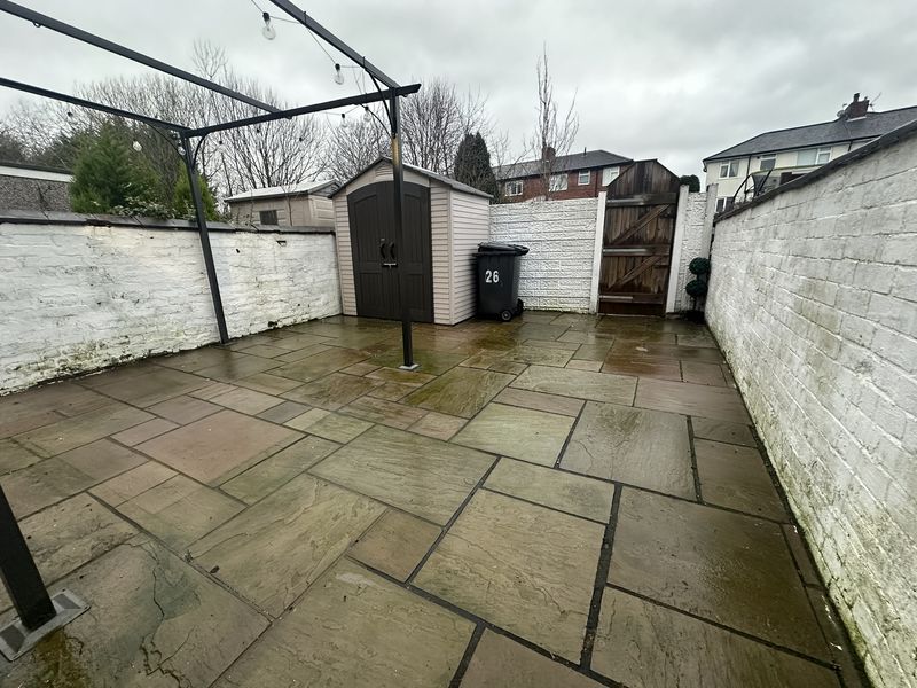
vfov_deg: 85.7
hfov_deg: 102.1
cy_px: 344
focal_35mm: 14
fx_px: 371
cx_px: 458
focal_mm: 2.22
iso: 250
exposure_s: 1/99
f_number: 2.2
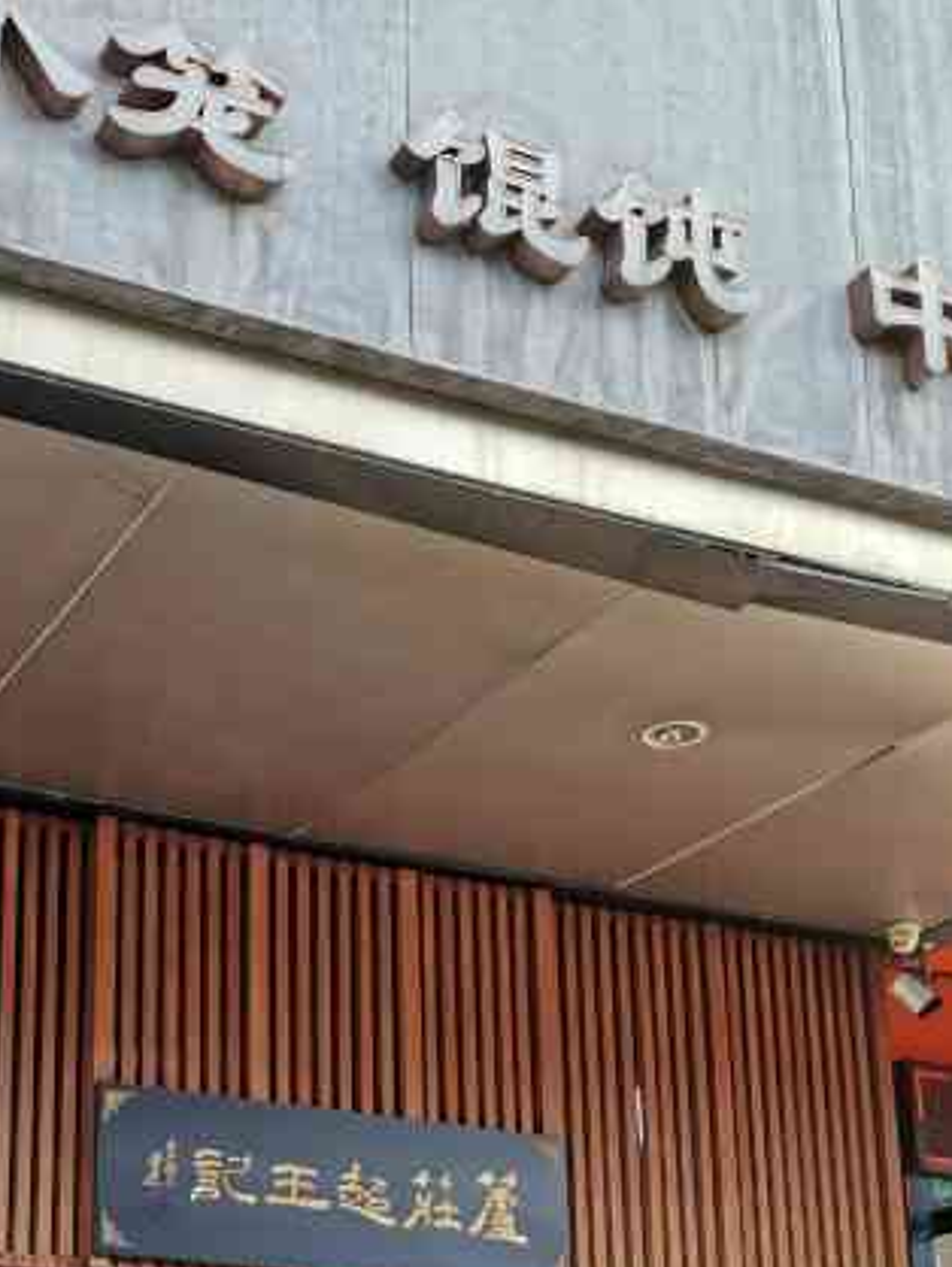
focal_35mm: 58
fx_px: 2125
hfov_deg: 24.6
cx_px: 112
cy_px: 1068
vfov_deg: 32.0
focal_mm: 4.75
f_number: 1.8
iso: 50
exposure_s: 1/345
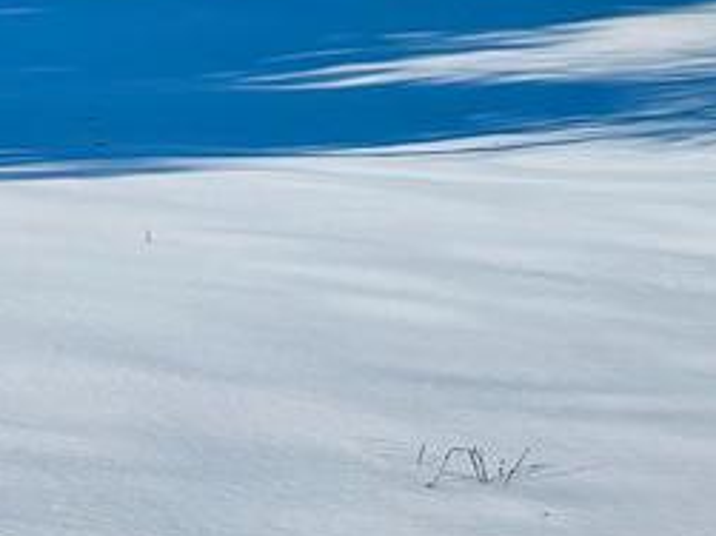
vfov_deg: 9.4
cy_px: -510
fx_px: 3080
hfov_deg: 12.7
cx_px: 1024
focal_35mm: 149
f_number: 1.6
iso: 50
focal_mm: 5.96
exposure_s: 1/5618
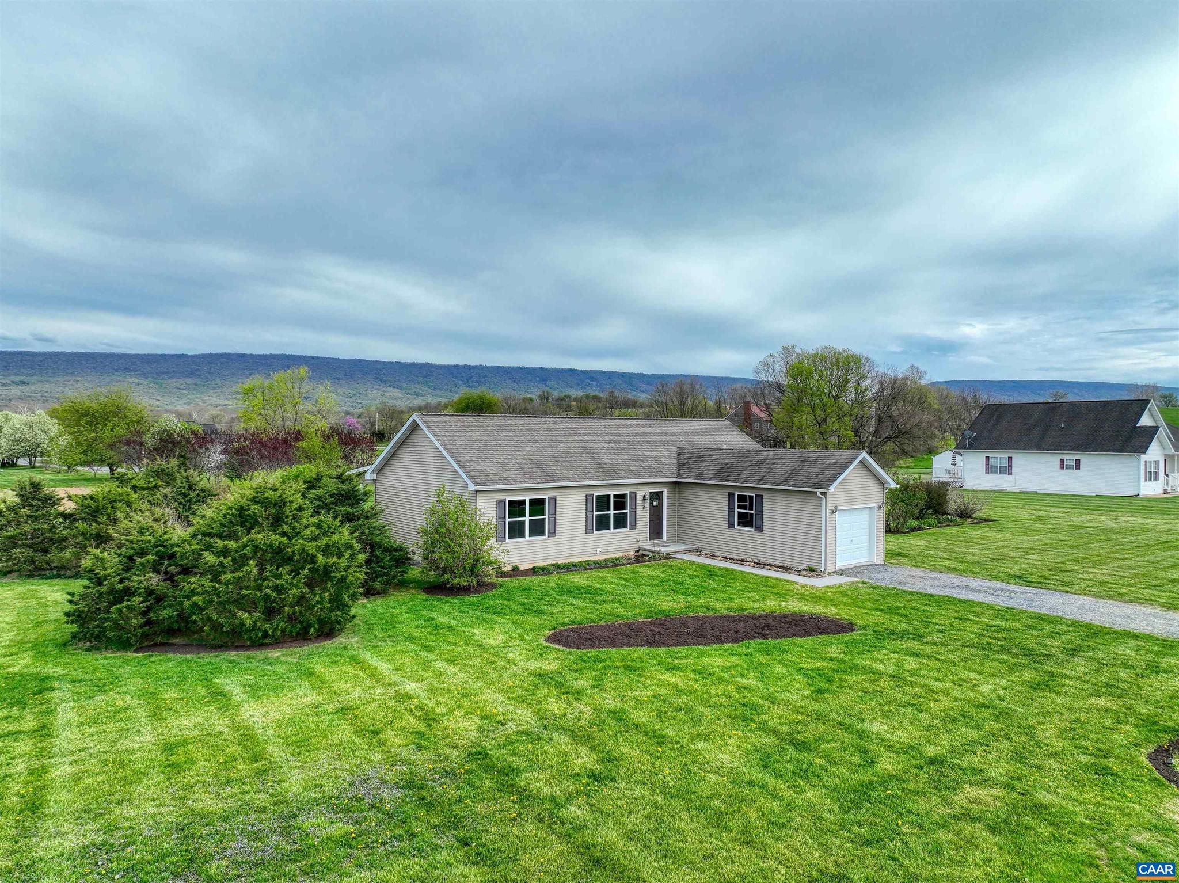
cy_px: 442
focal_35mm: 24
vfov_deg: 56.8
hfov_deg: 71.6
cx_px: 590
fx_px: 817
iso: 200
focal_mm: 12.3
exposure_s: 1/1600
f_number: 2.8
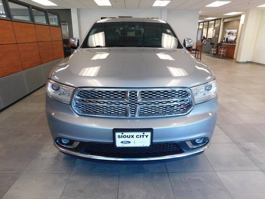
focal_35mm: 23
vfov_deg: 58.9
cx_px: 132
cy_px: 100
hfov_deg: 73.9
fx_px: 176
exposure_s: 1/30
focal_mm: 4
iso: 250
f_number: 3
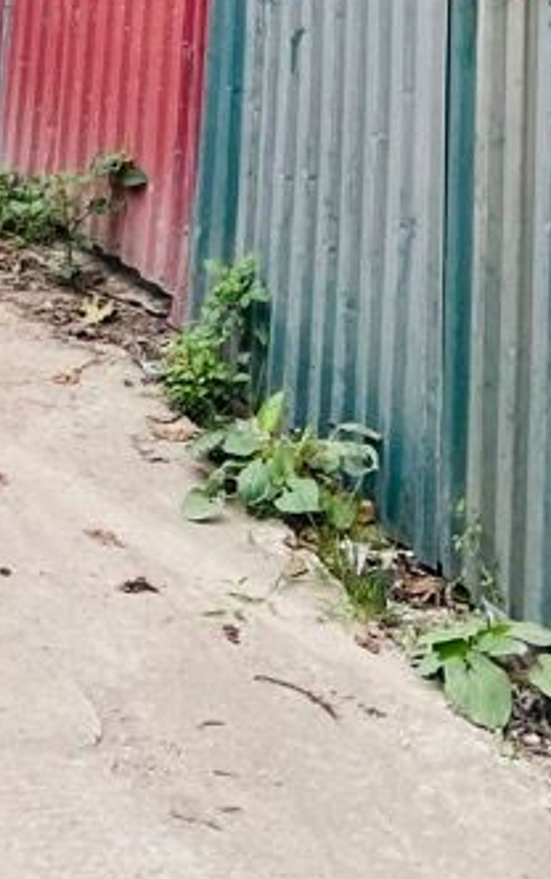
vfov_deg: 20.9
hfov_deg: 15.2
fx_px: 2039
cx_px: 61
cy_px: -418
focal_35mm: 85
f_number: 1.8
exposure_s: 1/171
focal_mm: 4.25
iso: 32
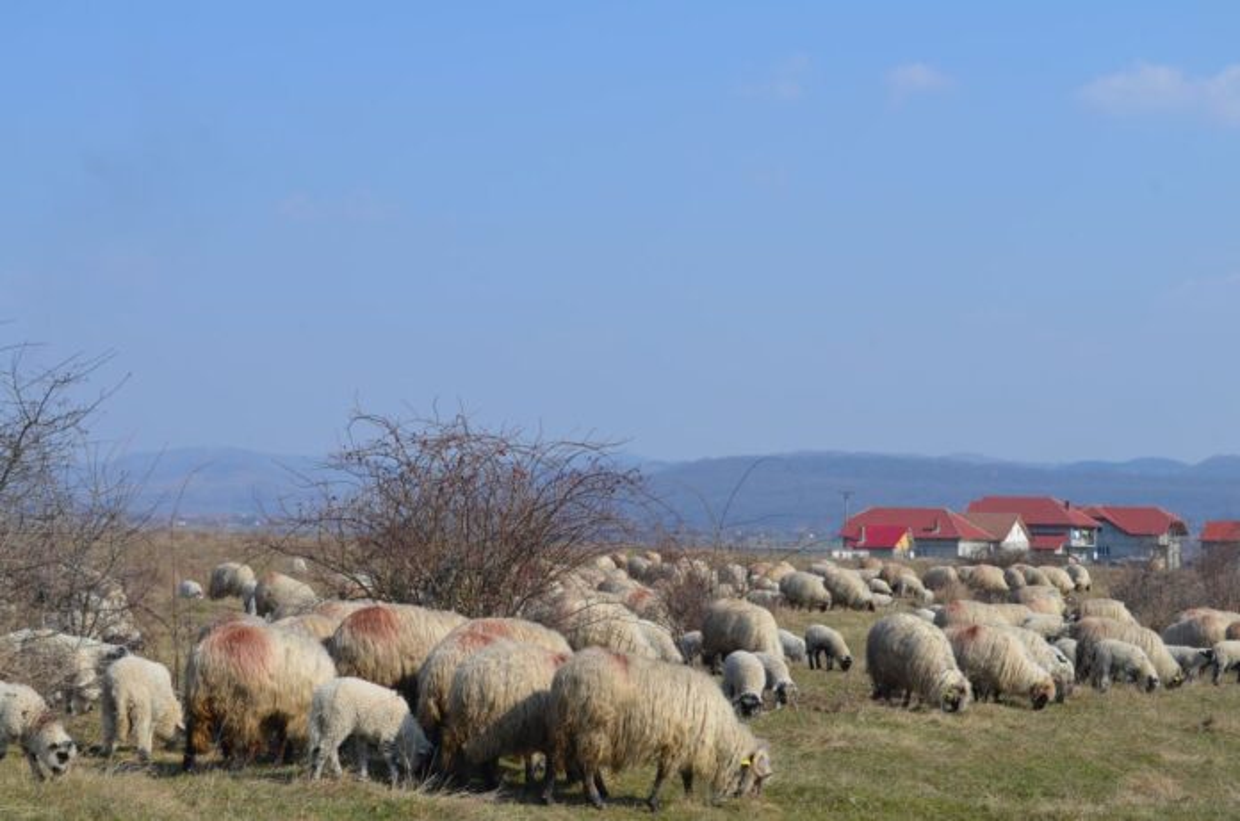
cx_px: 620
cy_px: 410
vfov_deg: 16.5
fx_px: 2836
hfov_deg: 24.7
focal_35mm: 82
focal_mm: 55
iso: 100
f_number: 8
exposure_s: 1/250
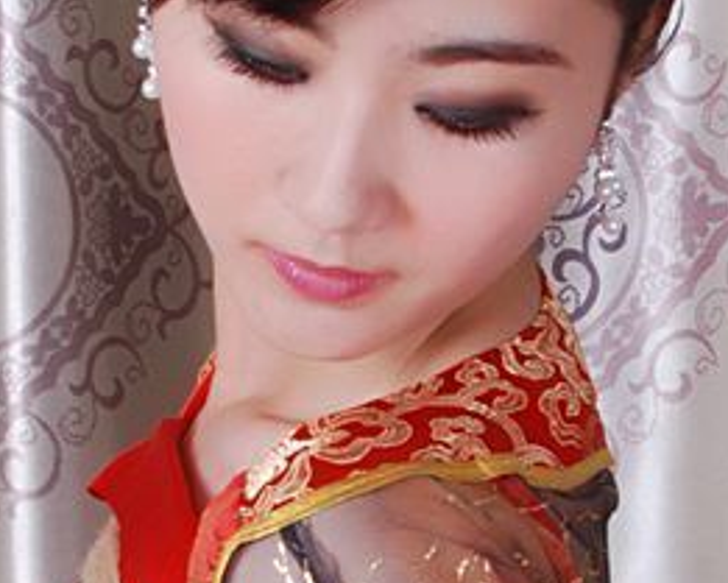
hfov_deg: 7.2
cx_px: 317
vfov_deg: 5.7
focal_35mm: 268
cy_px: 1110
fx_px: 5774
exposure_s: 1/8
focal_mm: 31
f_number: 11
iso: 100
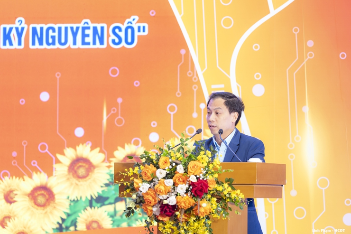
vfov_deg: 7.7
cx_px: 176
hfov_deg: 11.6
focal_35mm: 178
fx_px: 1735
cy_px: 117
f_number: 4
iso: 1250
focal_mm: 178
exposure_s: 1/160
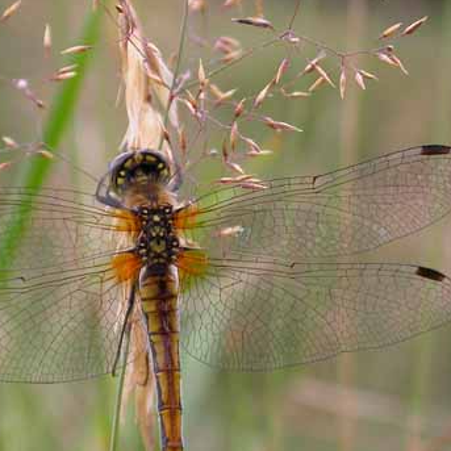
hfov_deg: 11.2
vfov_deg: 11.2
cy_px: 291
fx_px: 2299
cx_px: 163
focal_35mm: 156
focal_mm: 20.9
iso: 100
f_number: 4
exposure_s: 1/113
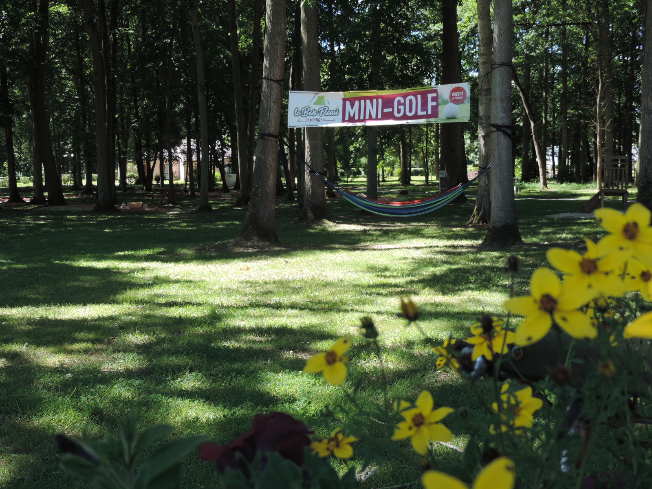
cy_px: 244
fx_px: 885
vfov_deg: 30.9
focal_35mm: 47
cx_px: 326
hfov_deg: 40.4
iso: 80
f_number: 3.5
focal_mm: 8.3
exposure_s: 1/125
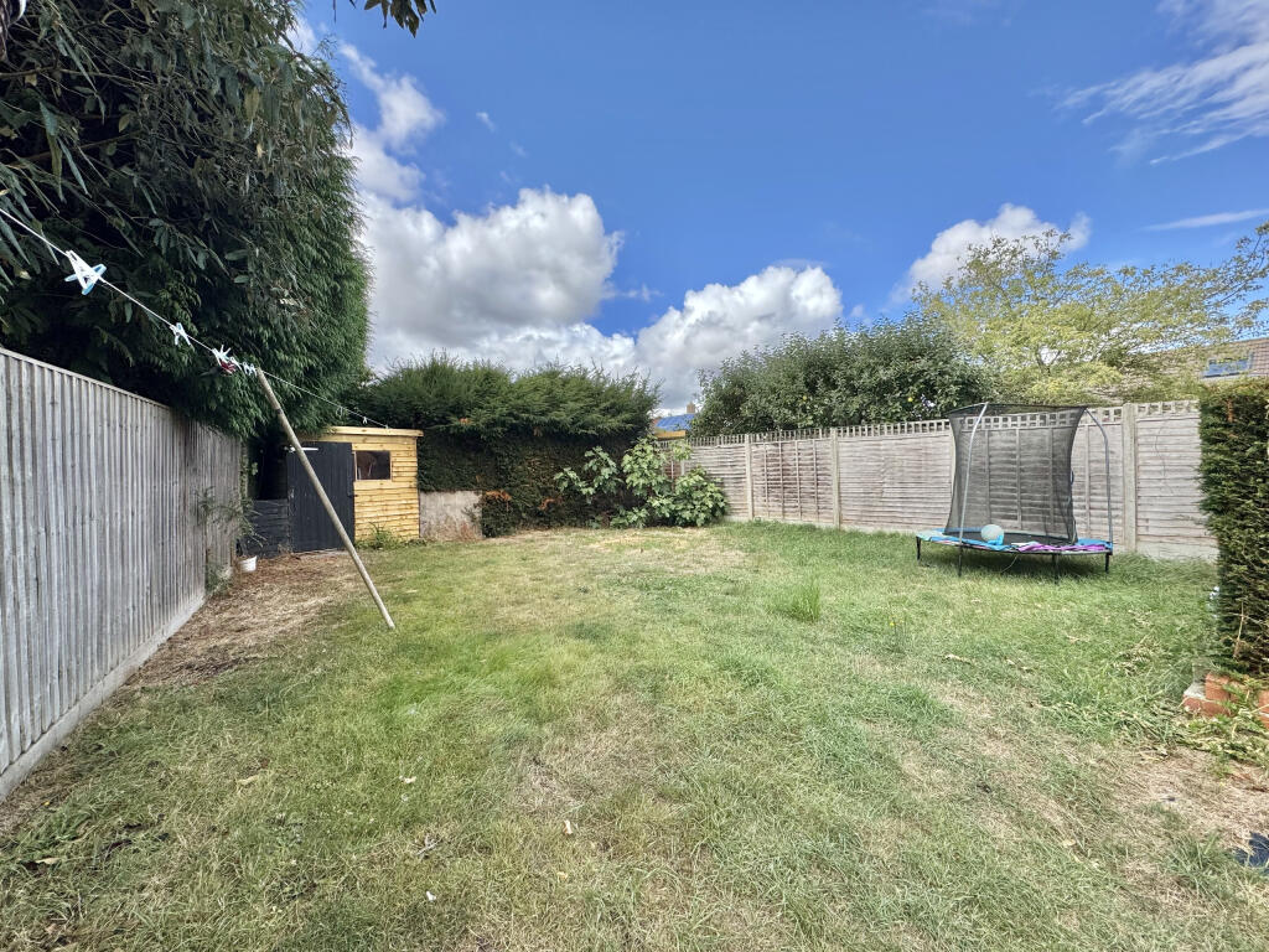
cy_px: 476
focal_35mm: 14
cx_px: 634
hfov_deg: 102.1
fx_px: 513
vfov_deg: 85.7
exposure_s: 1/899
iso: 40
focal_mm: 2.22
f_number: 2.2
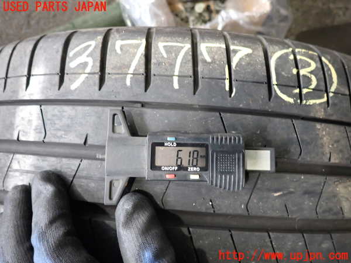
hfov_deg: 69.4
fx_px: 253
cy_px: 132
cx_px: 176
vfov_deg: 54.9
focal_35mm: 25
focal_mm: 4.5
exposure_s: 1/30
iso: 320
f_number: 2
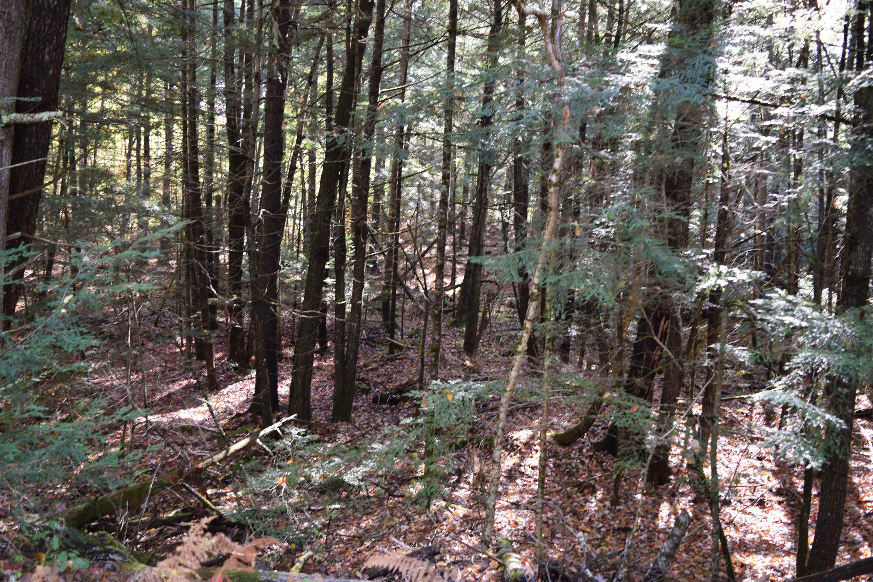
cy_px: 291
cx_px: 436
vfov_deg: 43.6
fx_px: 727
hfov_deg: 61.9
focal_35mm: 30
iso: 450
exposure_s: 1/60
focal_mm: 20
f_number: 4
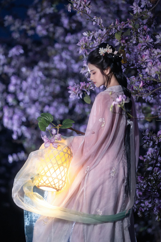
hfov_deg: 10.2
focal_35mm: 135
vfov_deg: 15.2
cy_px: 121
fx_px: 906
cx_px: 80
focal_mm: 135
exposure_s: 1/250
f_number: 2.8
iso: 2500
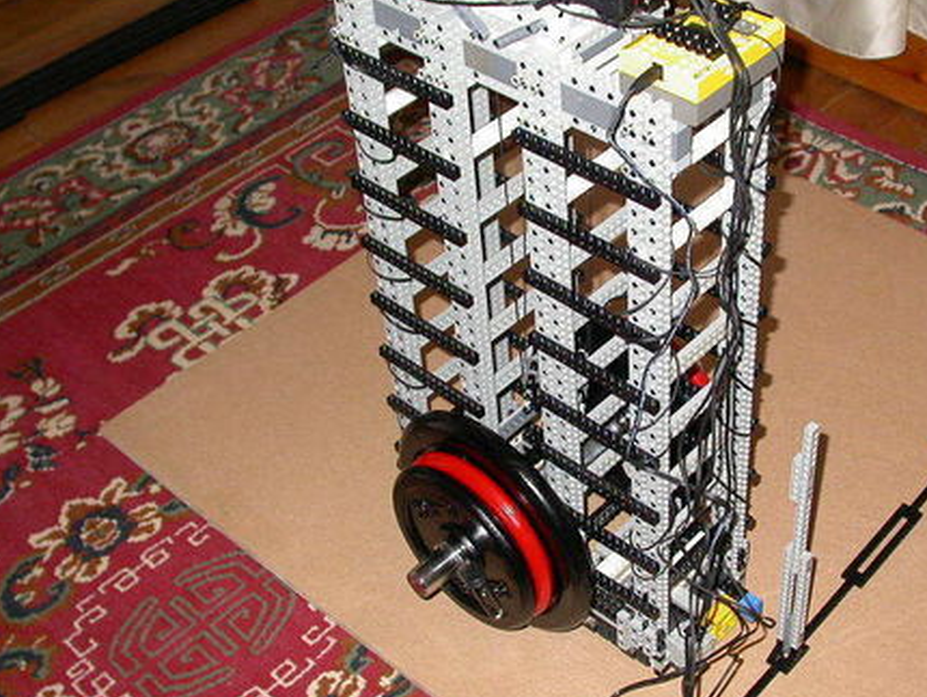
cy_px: 352
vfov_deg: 27.6
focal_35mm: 53
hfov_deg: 36.0
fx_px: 1420
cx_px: 561
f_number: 2.6
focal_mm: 7.85
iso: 100
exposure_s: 1/60
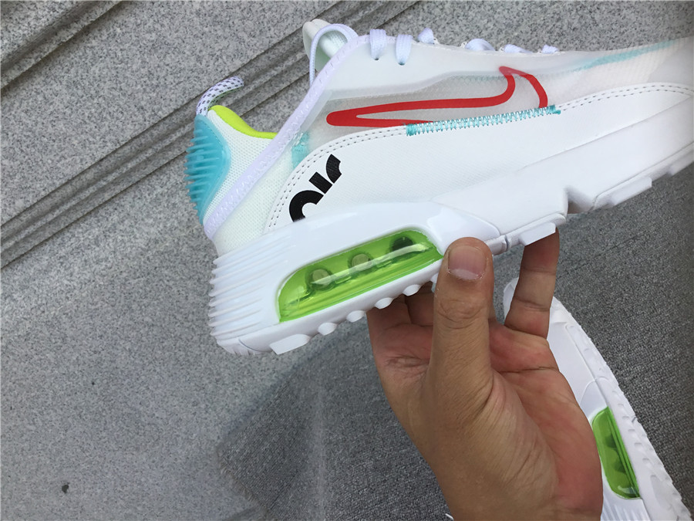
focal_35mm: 31
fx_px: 622
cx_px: 347
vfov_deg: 45.4
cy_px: 260
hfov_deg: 58.4
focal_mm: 3.3
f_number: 2.4
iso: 25
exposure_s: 1/876
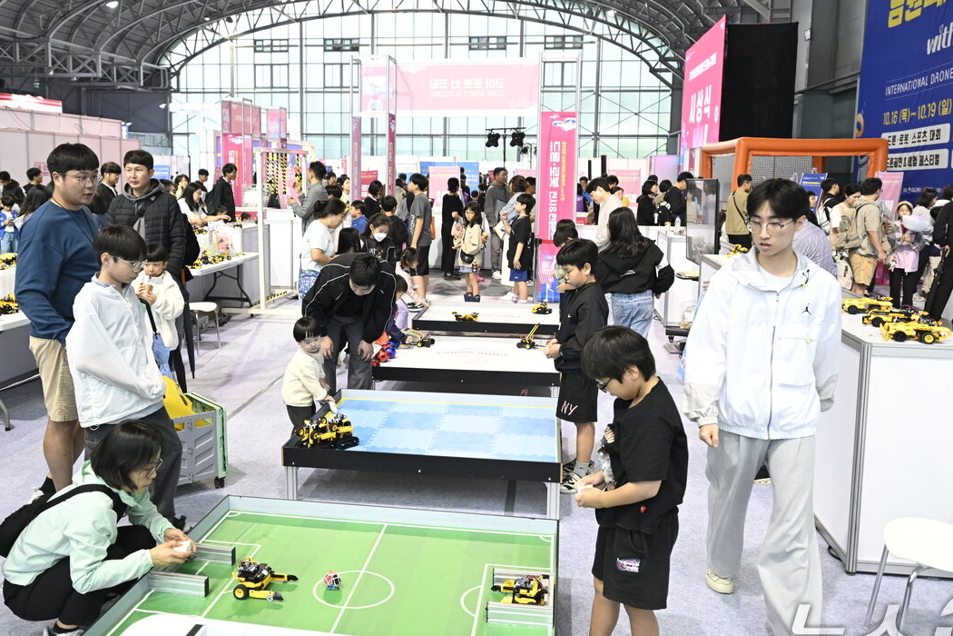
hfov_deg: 58.6
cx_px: 421
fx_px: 847
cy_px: 279
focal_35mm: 32
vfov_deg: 41.0
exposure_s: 1/200
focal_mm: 24
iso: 800
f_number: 2.8
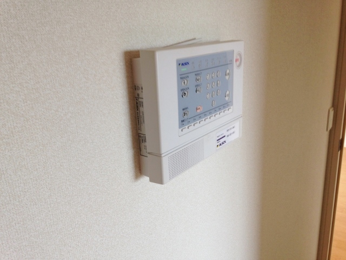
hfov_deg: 55.4
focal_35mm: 33
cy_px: 130
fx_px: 330
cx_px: 173
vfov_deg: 42.9
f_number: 2.4
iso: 50
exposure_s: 1/30
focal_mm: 4.12
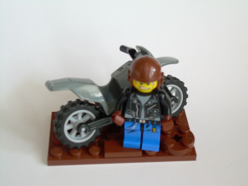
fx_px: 466
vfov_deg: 22.6
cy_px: 93
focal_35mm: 65
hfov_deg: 29.8
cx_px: 124
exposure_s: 1/5.2
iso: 50
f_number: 3.6
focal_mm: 11
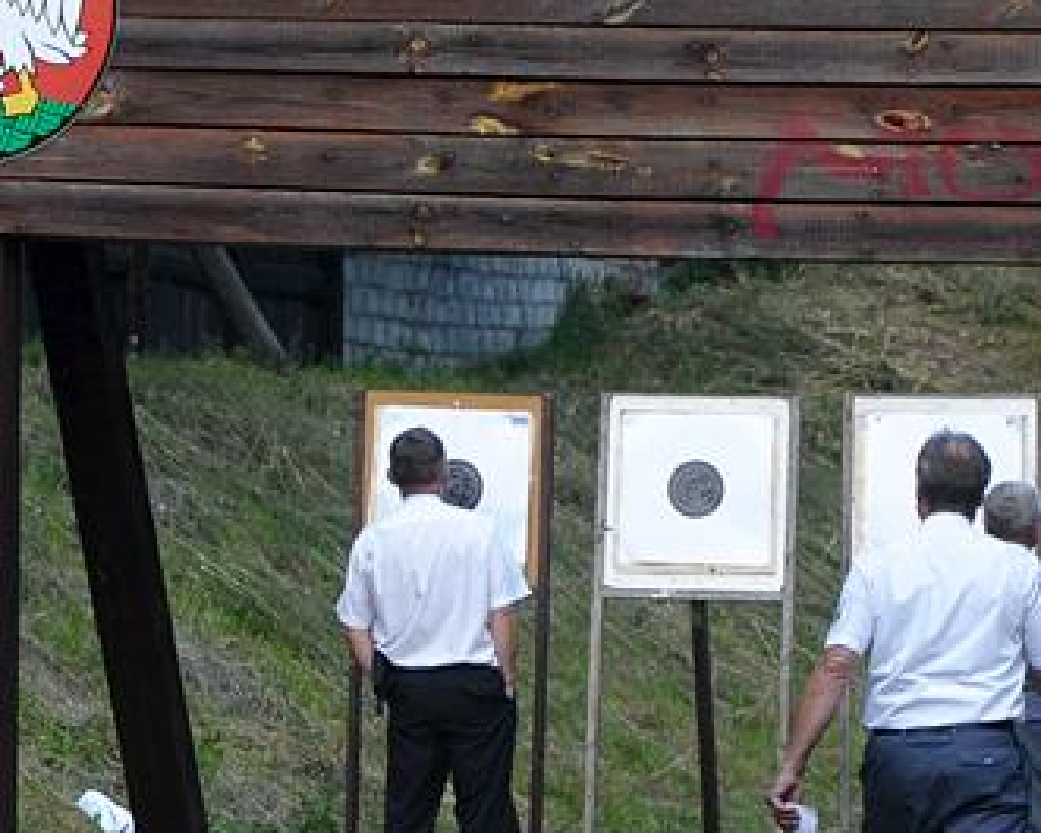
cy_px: 627
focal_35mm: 253
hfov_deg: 7.6
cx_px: 708
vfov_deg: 6.1
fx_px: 7797
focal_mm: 70
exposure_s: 1/640
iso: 800
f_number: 6.3
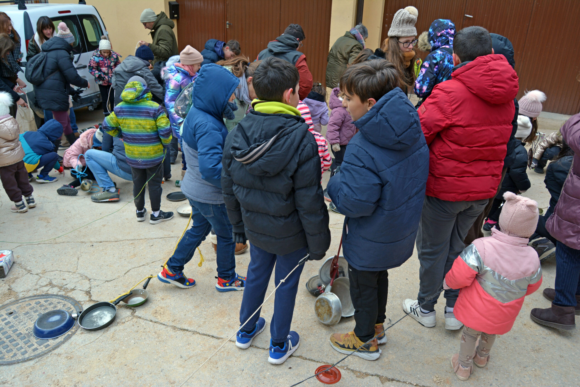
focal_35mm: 27
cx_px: 290
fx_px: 435
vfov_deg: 47.9
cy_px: 194
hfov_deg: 67.4
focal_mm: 18
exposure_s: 1/125
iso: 200
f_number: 5.6
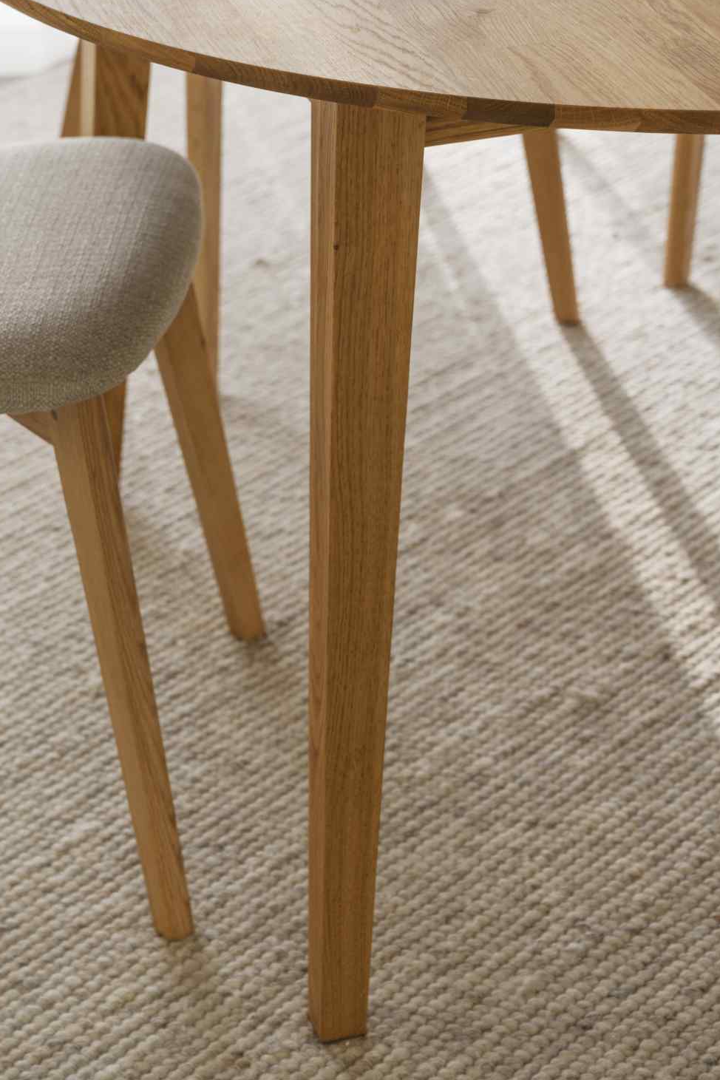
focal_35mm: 89
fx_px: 2670
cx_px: 309
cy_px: 342
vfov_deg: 22.8
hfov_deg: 15.4
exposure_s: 1/20
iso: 160
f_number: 5.6
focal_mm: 65
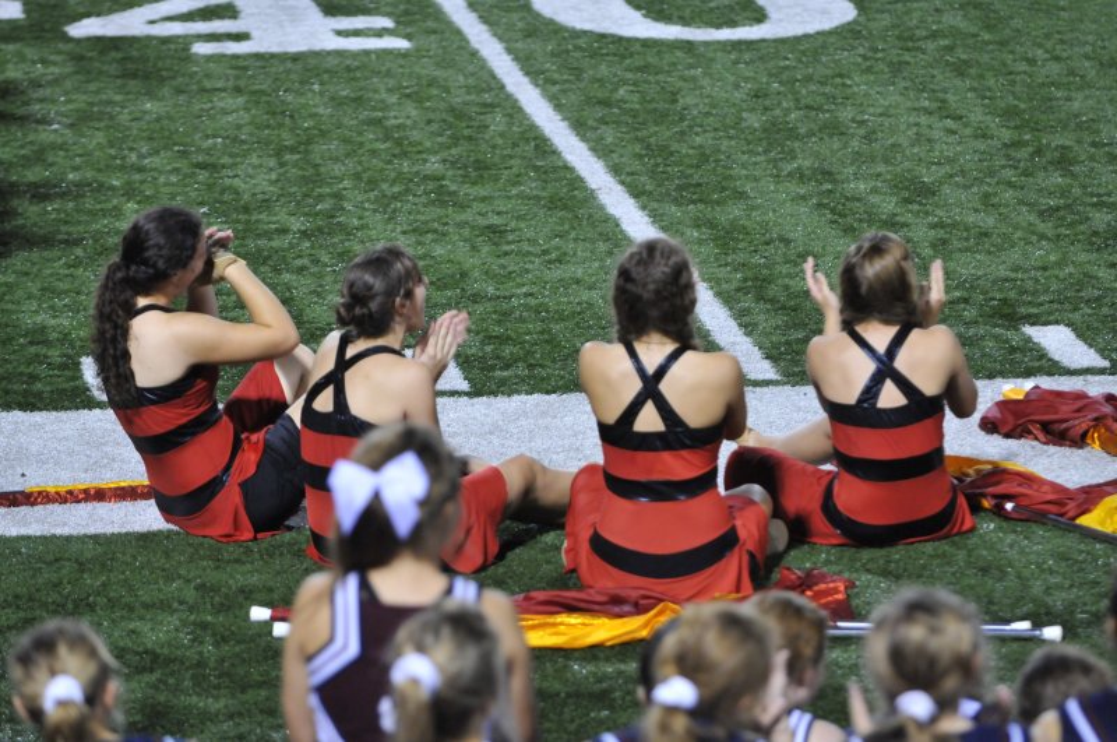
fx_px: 6042
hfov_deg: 10.6
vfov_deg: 7.0
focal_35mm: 195
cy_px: 371
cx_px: 558
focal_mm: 130
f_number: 2.8
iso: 1600
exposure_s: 1/160
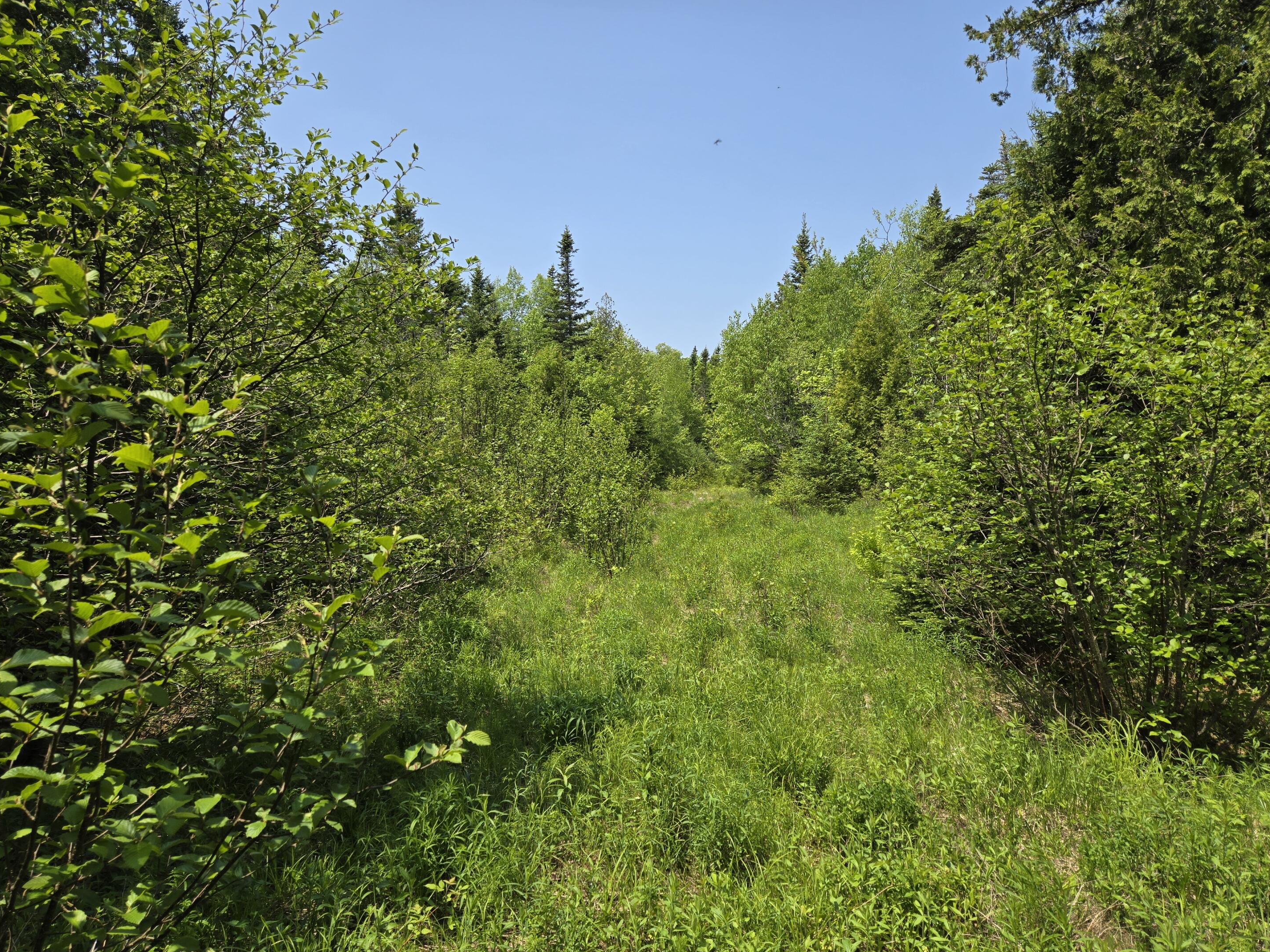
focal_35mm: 24
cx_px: 647
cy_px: 489
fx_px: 880
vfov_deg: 56.8
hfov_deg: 71.6
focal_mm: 5.4
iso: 25
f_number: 1.8
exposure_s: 1/1645
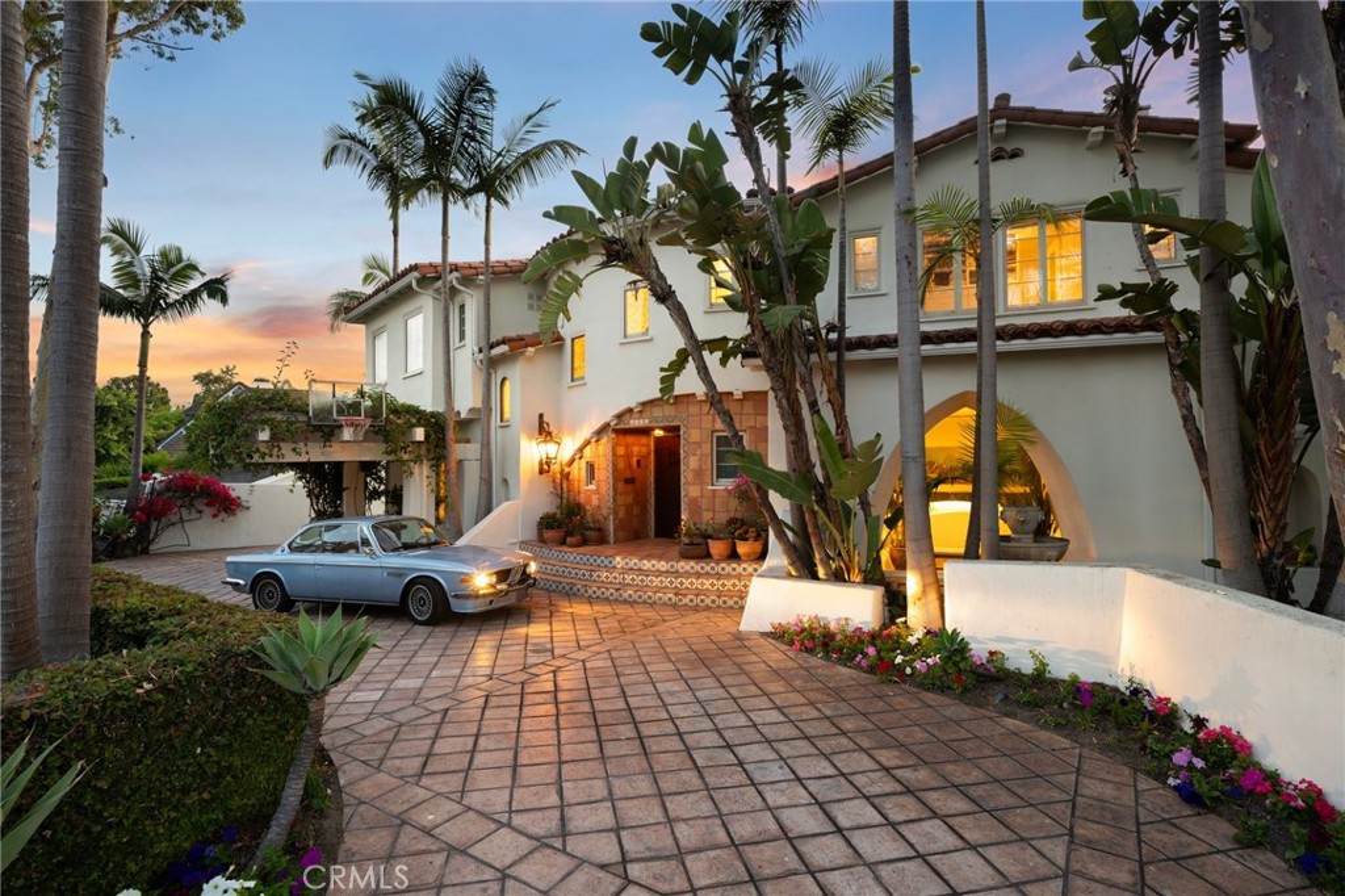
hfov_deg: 93.3
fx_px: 635
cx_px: 672
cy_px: 448
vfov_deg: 70.4
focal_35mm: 17
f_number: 8
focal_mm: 17
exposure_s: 2.5
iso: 500
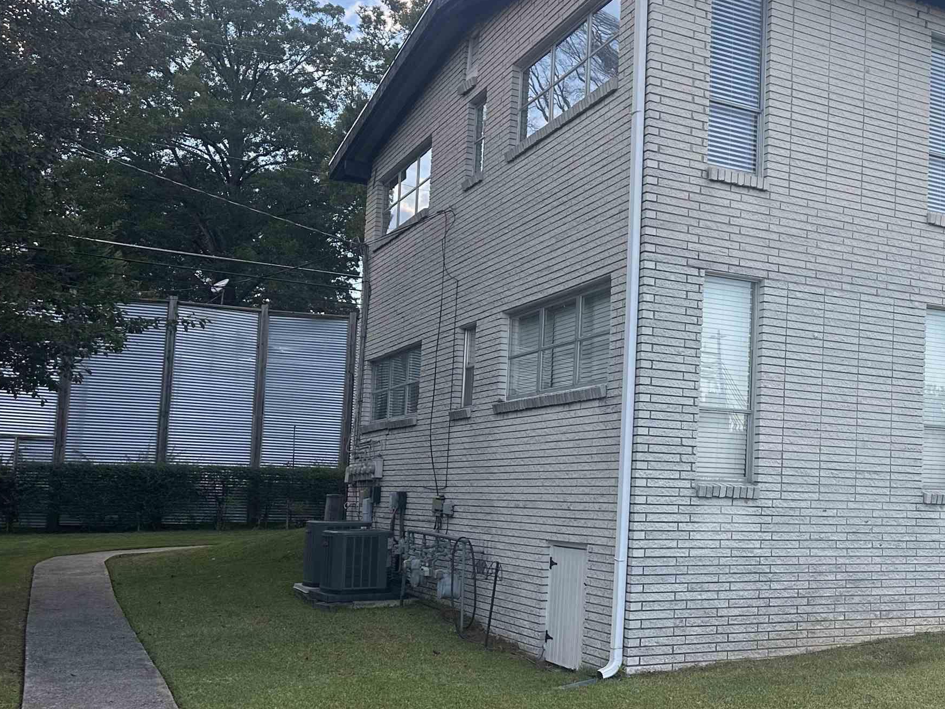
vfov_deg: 34.3
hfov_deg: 42.2
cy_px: 384
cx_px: 794
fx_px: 1147
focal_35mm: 42
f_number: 1.78
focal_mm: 6.86
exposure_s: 1/496
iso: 80
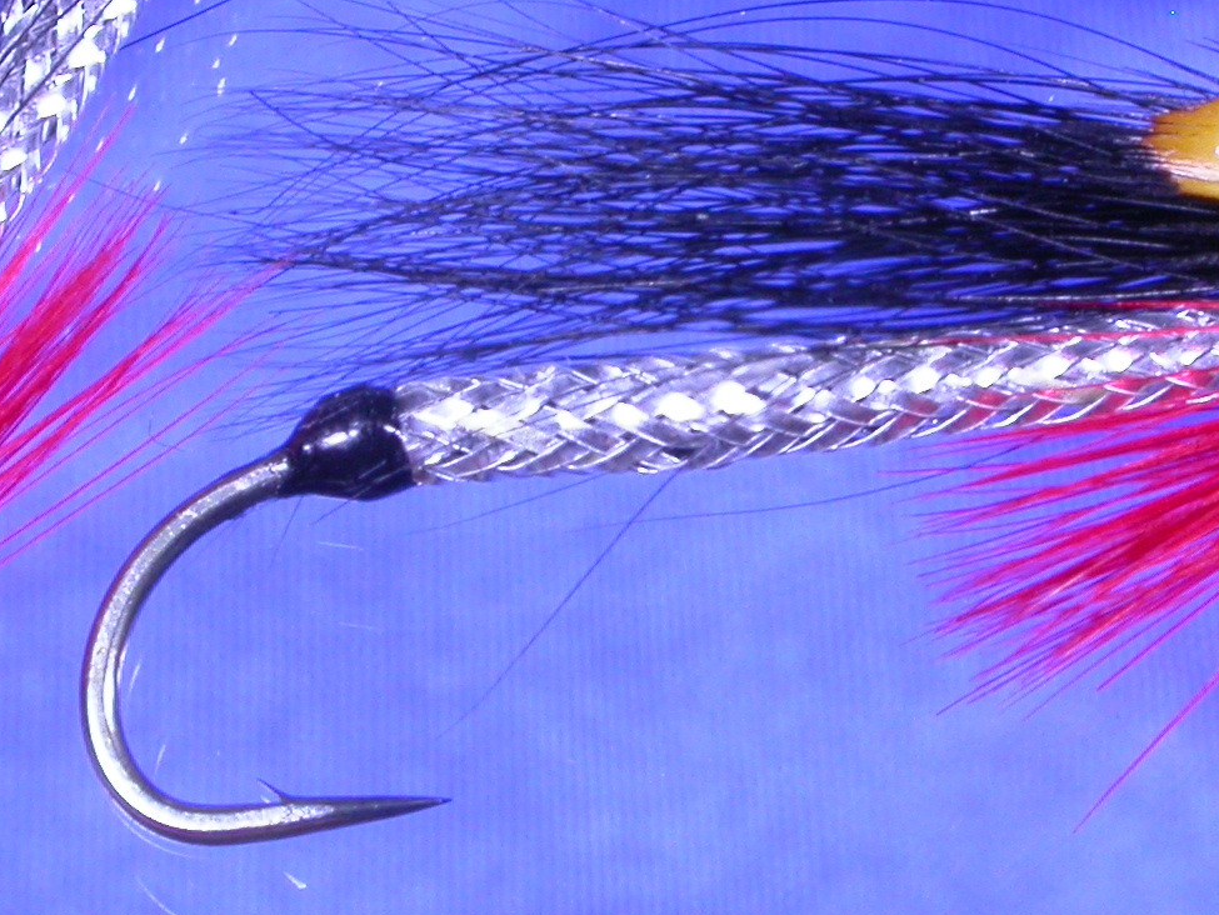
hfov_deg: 10.7
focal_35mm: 184
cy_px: 355
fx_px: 6482
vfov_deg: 8.1
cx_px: 730
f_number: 10
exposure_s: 1/6.9
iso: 100
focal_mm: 16.4
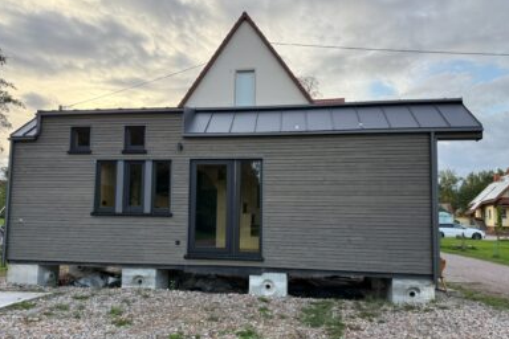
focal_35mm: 26
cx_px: 249
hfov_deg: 69.4
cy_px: 193
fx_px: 368
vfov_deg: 49.4
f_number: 1.78
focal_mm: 6.76
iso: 100
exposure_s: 1/336
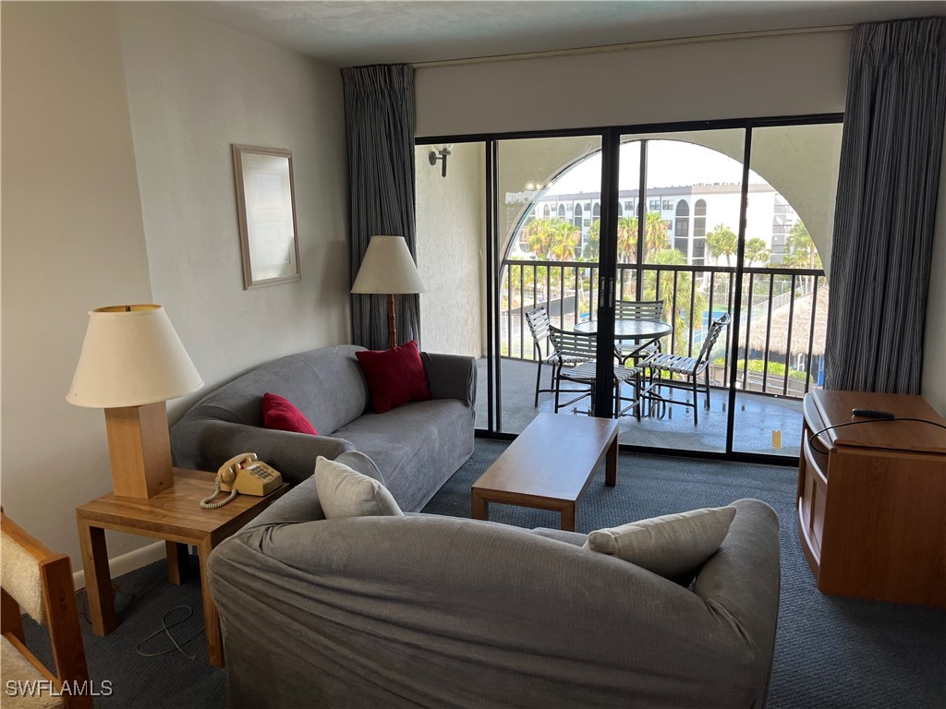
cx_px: 473
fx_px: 711
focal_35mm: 26
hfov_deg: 67.3
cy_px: 354
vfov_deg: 53.1
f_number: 1.6
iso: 40
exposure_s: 1/120
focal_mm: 5.1
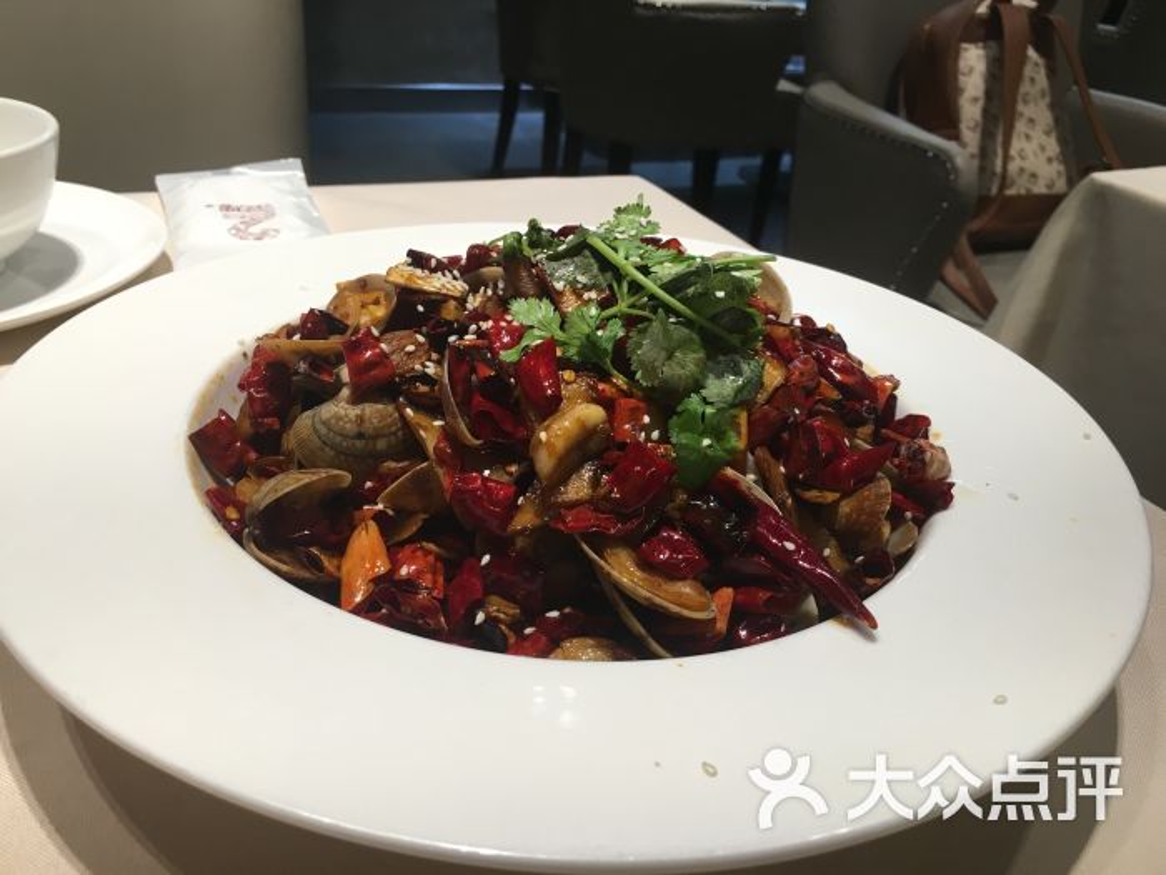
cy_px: 438
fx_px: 977
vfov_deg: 48.2
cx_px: 583
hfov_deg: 61.7
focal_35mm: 29
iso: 50
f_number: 2.2
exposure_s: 1/30
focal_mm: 4.15
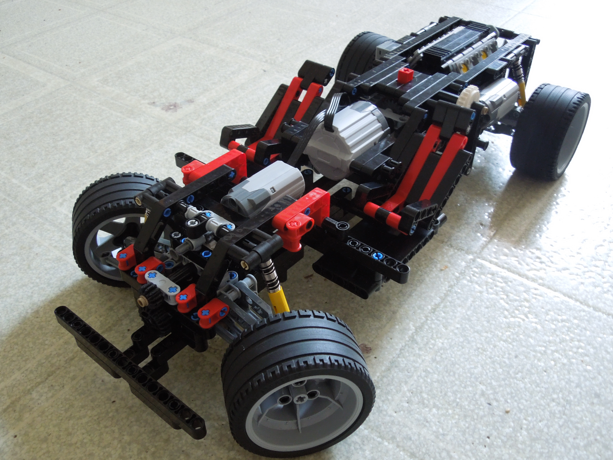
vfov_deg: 45.4
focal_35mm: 31
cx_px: 306
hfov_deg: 58.4
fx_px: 549
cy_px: 230
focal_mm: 5.6
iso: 450
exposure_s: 1/8
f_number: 3.6
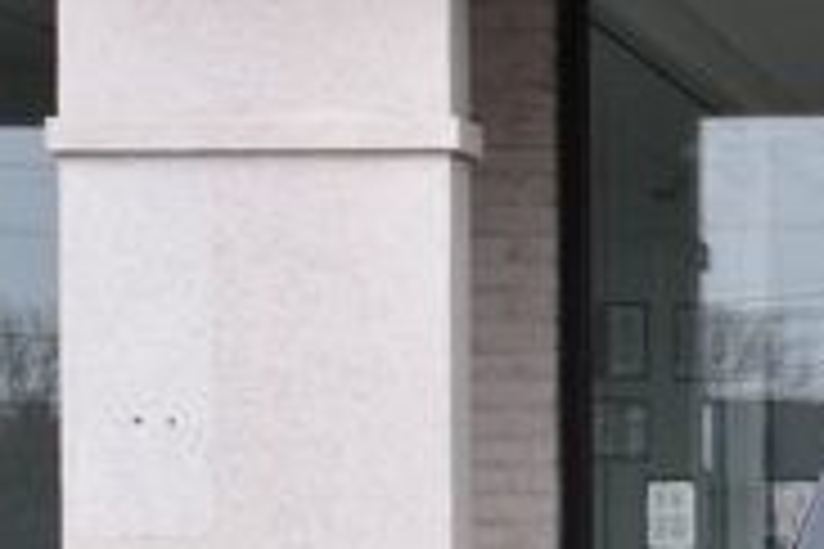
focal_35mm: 235
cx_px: 1720
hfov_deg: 8.3
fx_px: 5378
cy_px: 662
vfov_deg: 5.8
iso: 400
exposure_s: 1/125
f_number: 9
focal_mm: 28
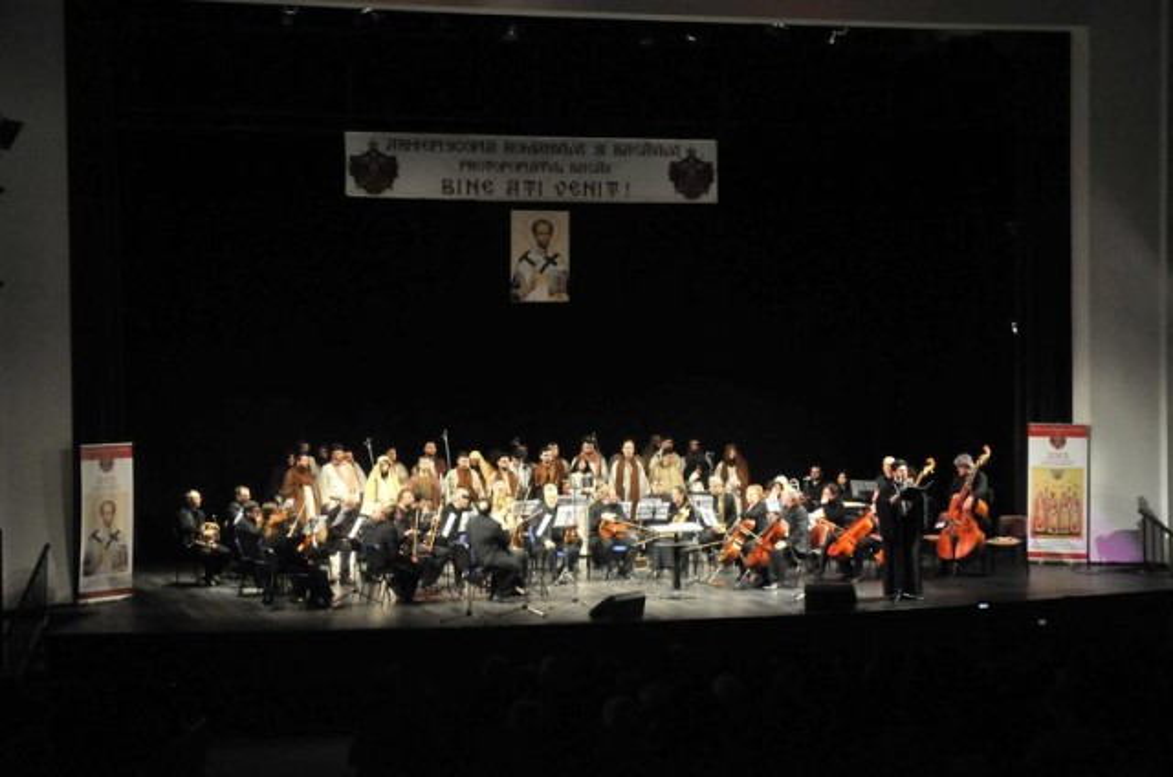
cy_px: 388
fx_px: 2341
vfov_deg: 18.8
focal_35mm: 72
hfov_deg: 28.1
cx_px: 586
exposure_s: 1/125
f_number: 4.5
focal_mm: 48
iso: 1600
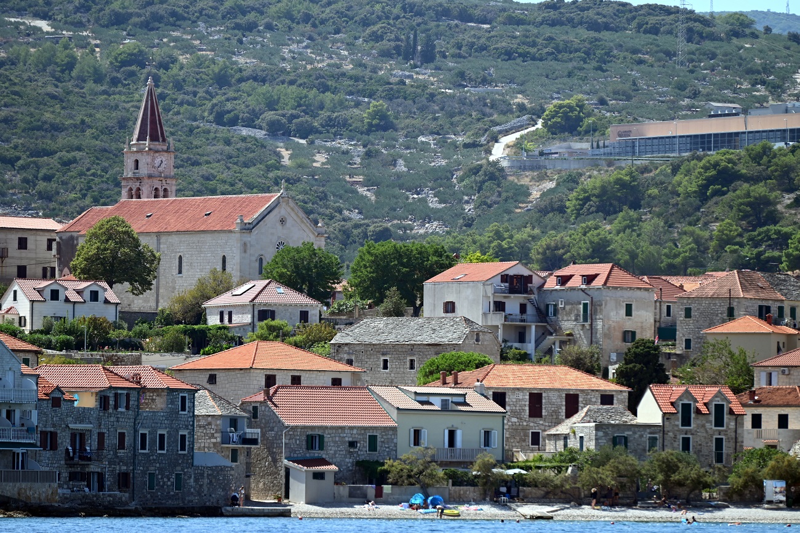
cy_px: 266
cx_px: 400
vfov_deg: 5.7
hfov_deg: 8.6
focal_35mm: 240
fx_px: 5334
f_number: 5.3
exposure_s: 1/1000
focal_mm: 240
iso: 220
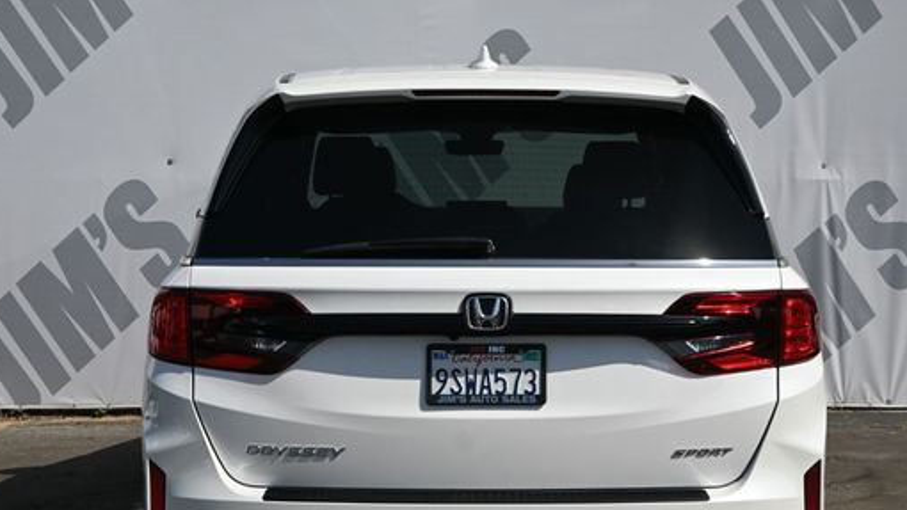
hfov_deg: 25.6
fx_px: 1996
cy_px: 338
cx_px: 486
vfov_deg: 14.5
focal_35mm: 83
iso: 100
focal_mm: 42
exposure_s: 1/400
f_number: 7.1
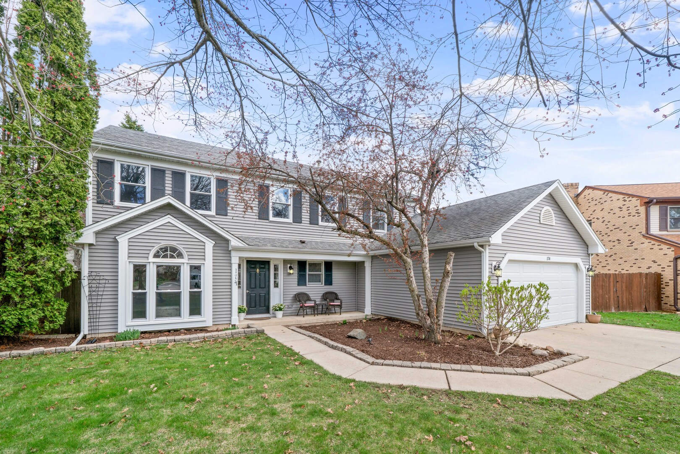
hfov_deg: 104.3
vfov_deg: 81.2
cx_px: 340
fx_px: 264
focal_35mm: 14
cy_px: 227
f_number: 11
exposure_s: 1/50
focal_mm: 14
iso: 100
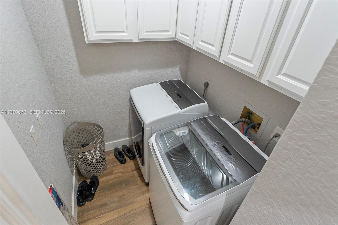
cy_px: 112
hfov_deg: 95.0
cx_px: 169
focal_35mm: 16
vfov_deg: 72.0
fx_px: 155
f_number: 2.8
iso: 1600
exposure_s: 1/200
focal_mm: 11
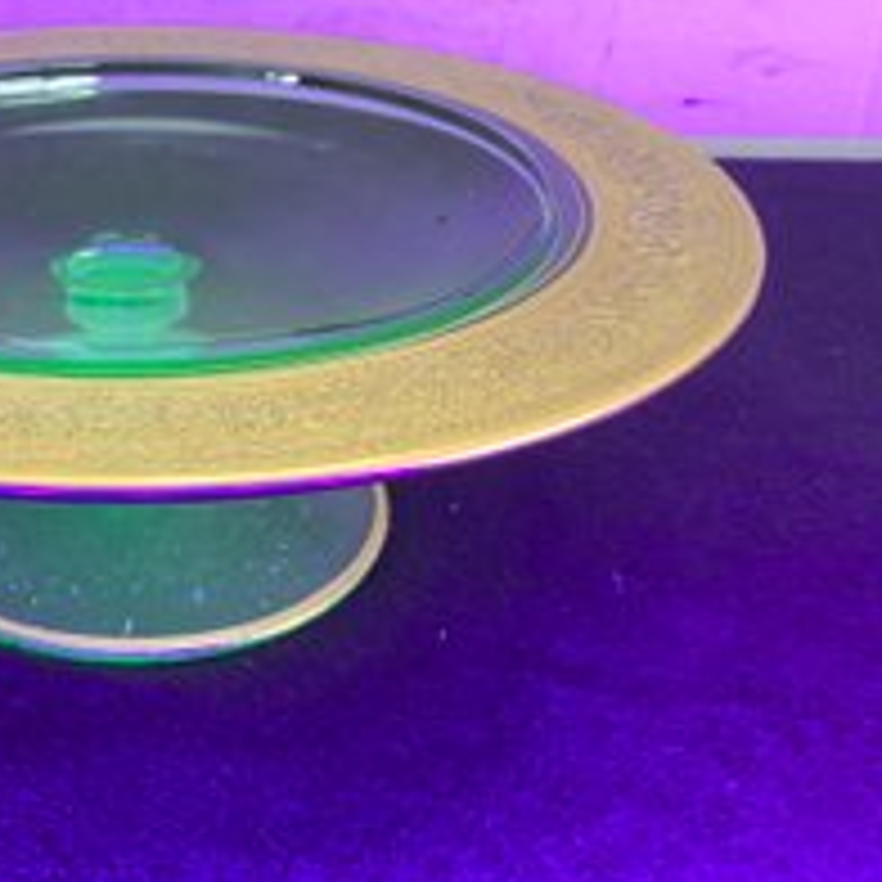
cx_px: 124
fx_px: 1384
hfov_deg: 33.8
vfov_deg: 35.3
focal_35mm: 48
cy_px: 362
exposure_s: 1/50
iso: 80
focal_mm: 3.3
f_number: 2.4
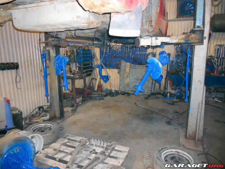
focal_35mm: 27
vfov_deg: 51.4
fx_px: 175
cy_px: 84
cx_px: 112
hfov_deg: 65.3
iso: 640
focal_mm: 4.9
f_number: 3.2
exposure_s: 1/25
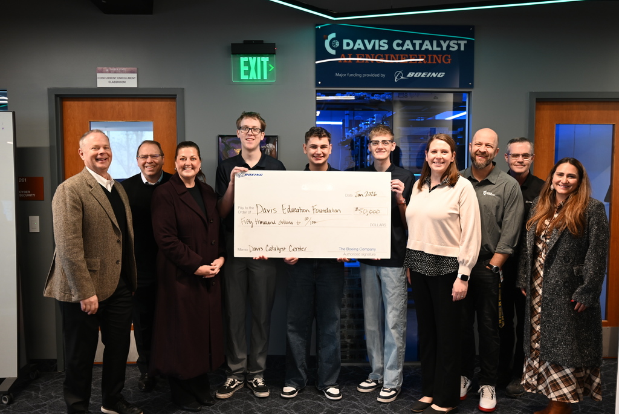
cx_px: 310
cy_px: 207
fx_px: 542
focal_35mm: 32
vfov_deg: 41.8
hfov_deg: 59.5
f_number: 4
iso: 640
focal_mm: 31.5
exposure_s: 1/30
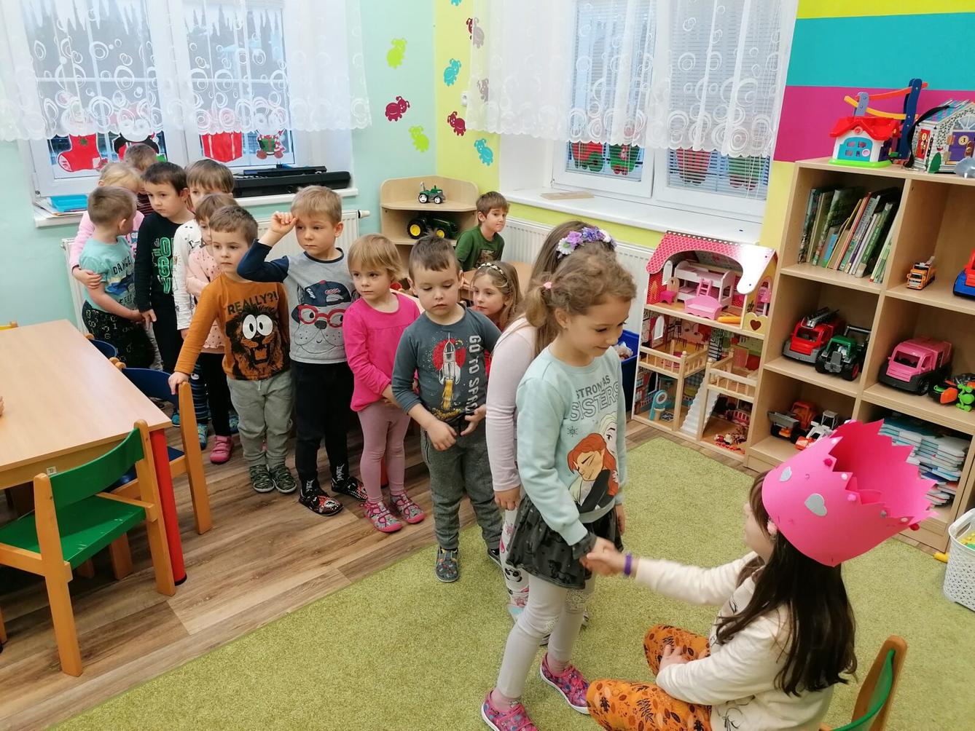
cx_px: 488
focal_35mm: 27
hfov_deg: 65.3
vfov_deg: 51.4
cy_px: 366
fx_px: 761
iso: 125
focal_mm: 4.75
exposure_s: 1/50
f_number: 1.8
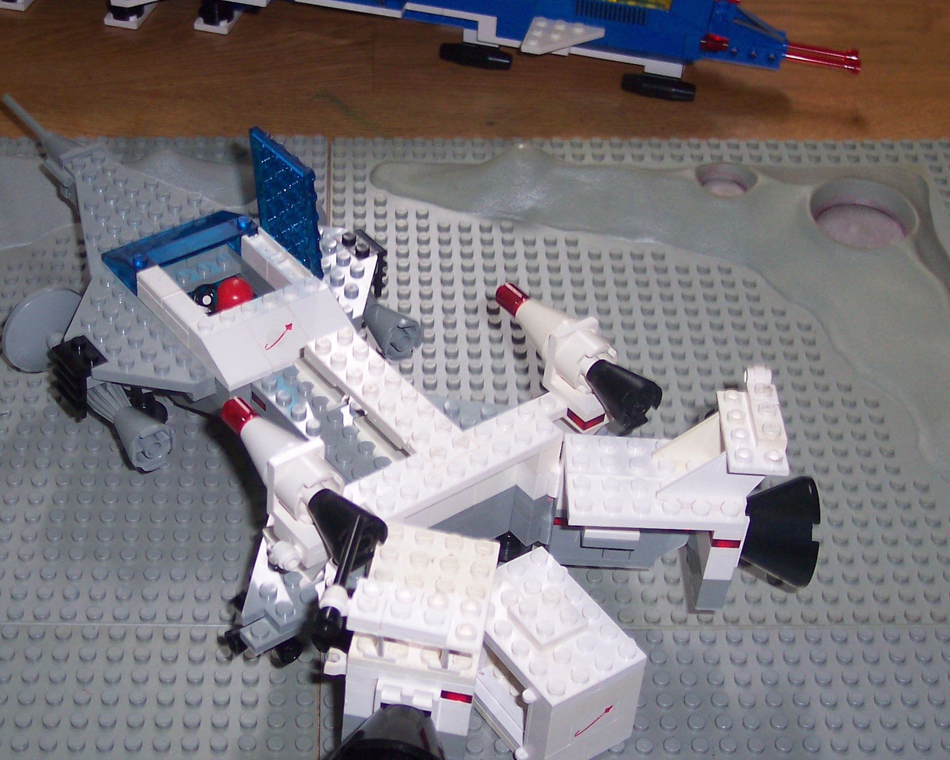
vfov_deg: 25.4
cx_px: 357
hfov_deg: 31.3
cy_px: 392
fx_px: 1687
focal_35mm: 60
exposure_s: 1/30
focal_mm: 8
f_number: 2.8
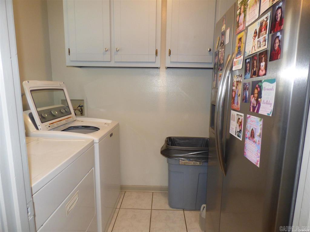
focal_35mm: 20
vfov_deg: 66.0
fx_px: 179
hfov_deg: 81.7
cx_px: 155
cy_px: 116
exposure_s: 1/60
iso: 400
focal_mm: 3.58
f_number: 2.8
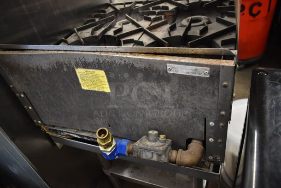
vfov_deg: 48.0
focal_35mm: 27
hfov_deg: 67.3
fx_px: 211
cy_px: 94
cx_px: 140
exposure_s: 1/30
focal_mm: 18
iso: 1000
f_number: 3.5
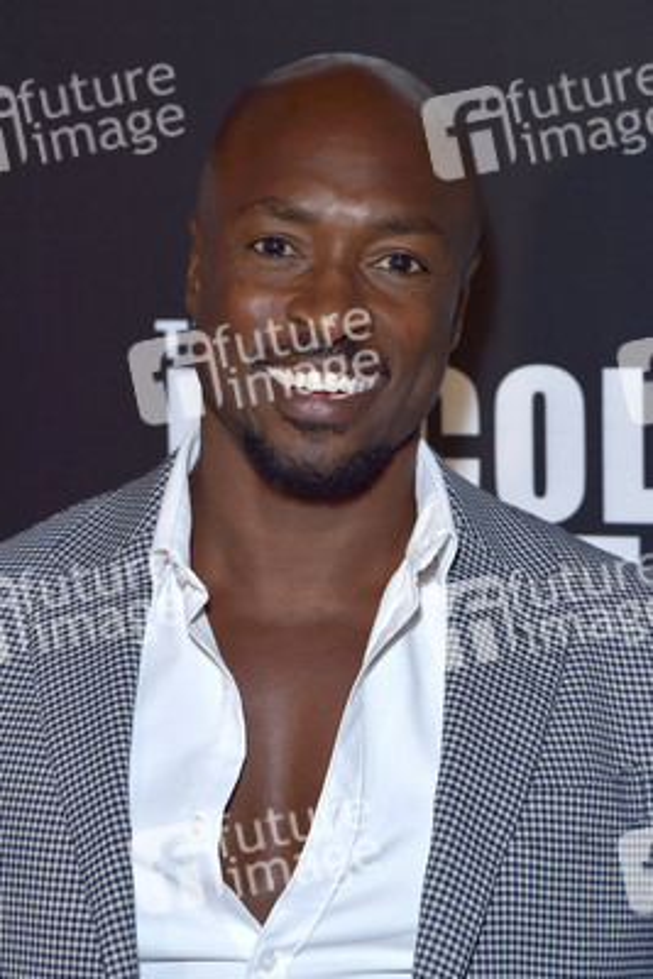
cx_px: 326
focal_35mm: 110
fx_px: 2990
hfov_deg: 12.5
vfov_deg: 18.6
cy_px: 490
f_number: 6.3
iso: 640
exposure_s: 1/200
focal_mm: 110
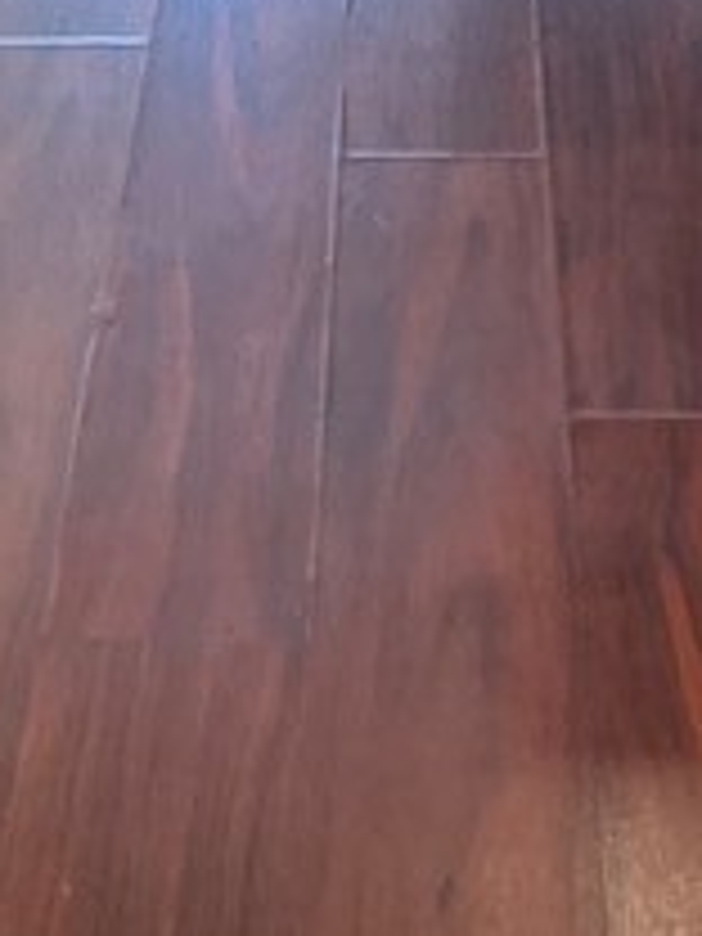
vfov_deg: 12.2
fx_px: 3461
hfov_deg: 11.6
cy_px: -1328
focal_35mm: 128
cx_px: 270
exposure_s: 1/120
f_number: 1.5
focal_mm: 5.7
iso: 80
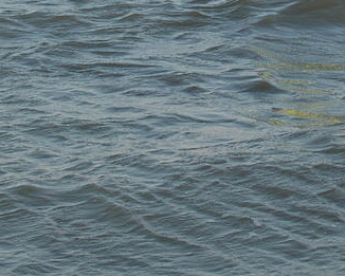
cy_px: -151
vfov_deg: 5.3
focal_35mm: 288
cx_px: 312
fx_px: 2942
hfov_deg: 6.7
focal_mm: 50
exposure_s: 1/250
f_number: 8
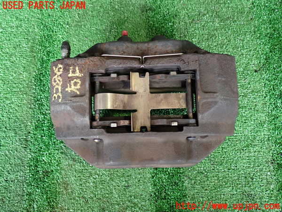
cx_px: 141
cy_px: 106
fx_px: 310
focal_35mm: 38
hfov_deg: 49.0
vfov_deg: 37.7
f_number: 2.7
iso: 320
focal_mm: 6.83
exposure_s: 1/40
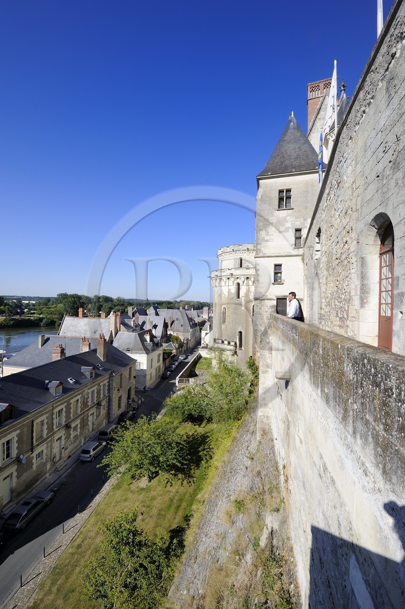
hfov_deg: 77.2
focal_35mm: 15
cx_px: 202
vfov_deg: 100.4
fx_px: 254
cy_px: 304
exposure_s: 1/160
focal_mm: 15
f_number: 16
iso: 200
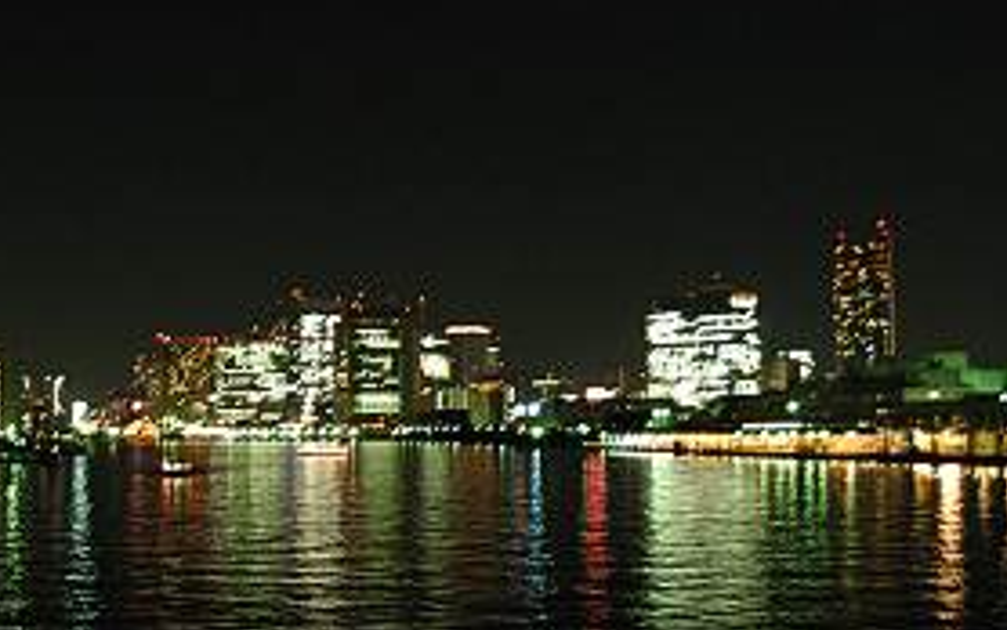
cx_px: 297
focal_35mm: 58
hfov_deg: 34.6
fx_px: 1592
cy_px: 380
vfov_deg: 22.4
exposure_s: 1/1.4
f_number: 2.9
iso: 237
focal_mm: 6.3
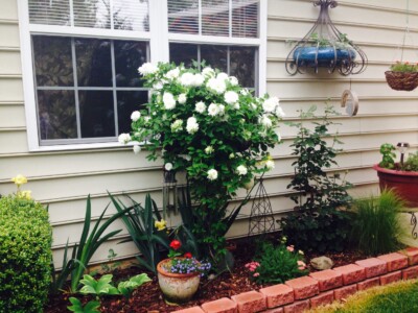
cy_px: 156
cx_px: 209
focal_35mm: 33
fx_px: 398
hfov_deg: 55.4
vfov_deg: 42.9
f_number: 2.4
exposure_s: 1/40
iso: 64
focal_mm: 4.12
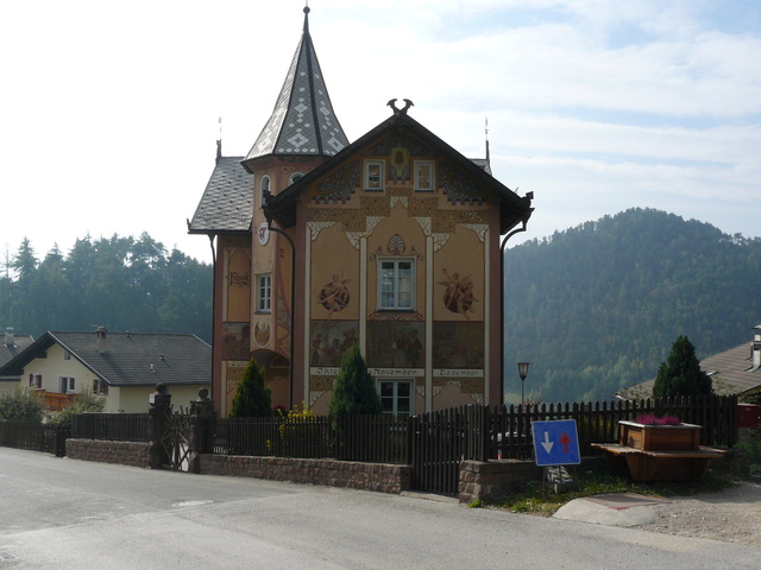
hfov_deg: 49.0
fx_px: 835
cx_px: 380
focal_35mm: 38
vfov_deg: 37.7
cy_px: 285
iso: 100
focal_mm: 6.3
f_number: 5.6
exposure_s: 1/500
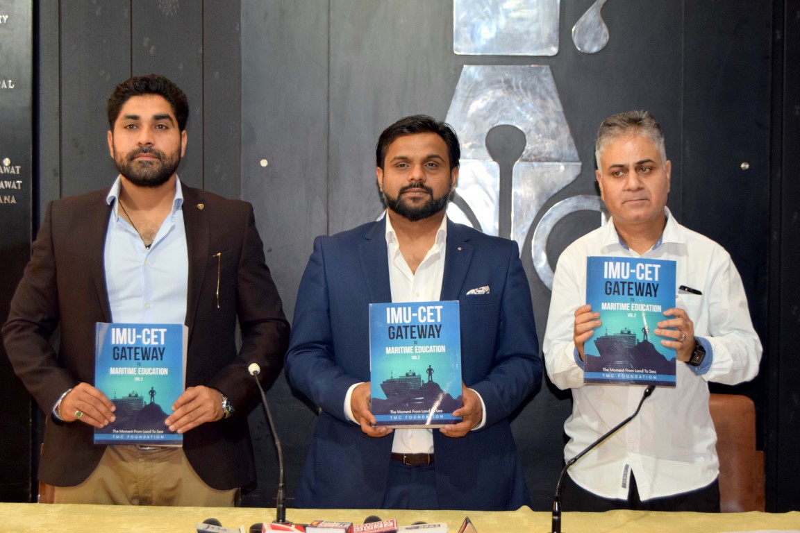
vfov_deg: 19.7
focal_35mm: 69
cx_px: 400
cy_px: 266
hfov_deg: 29.2
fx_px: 1533
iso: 800
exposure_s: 1/80
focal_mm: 46
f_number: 5.3
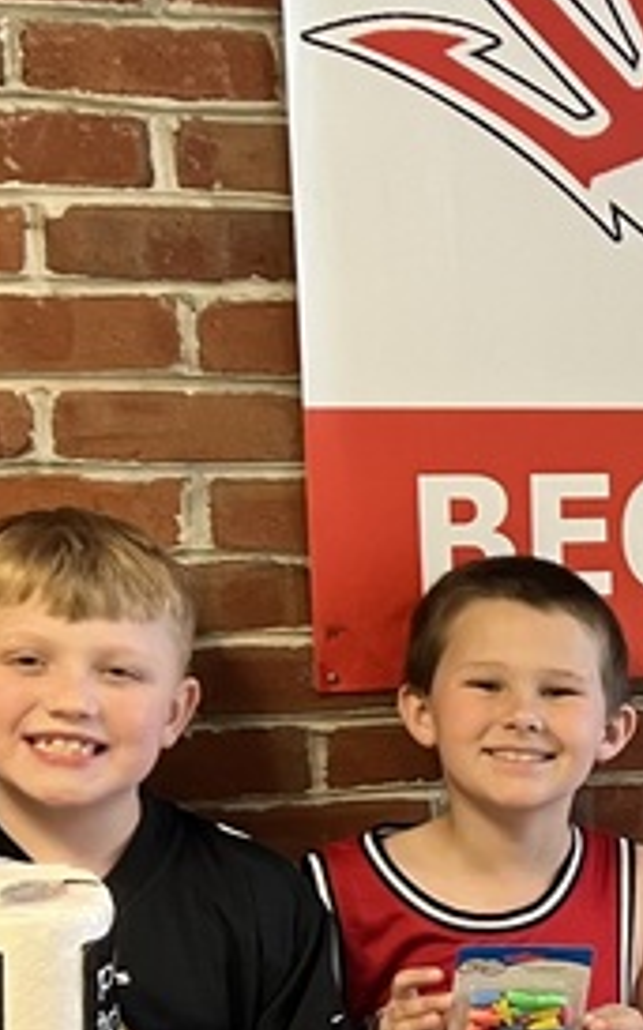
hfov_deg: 11.9
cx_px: 1072
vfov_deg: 19.8
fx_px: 2891
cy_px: 932
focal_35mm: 103
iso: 200
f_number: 1.5
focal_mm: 5.7
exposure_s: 1/60
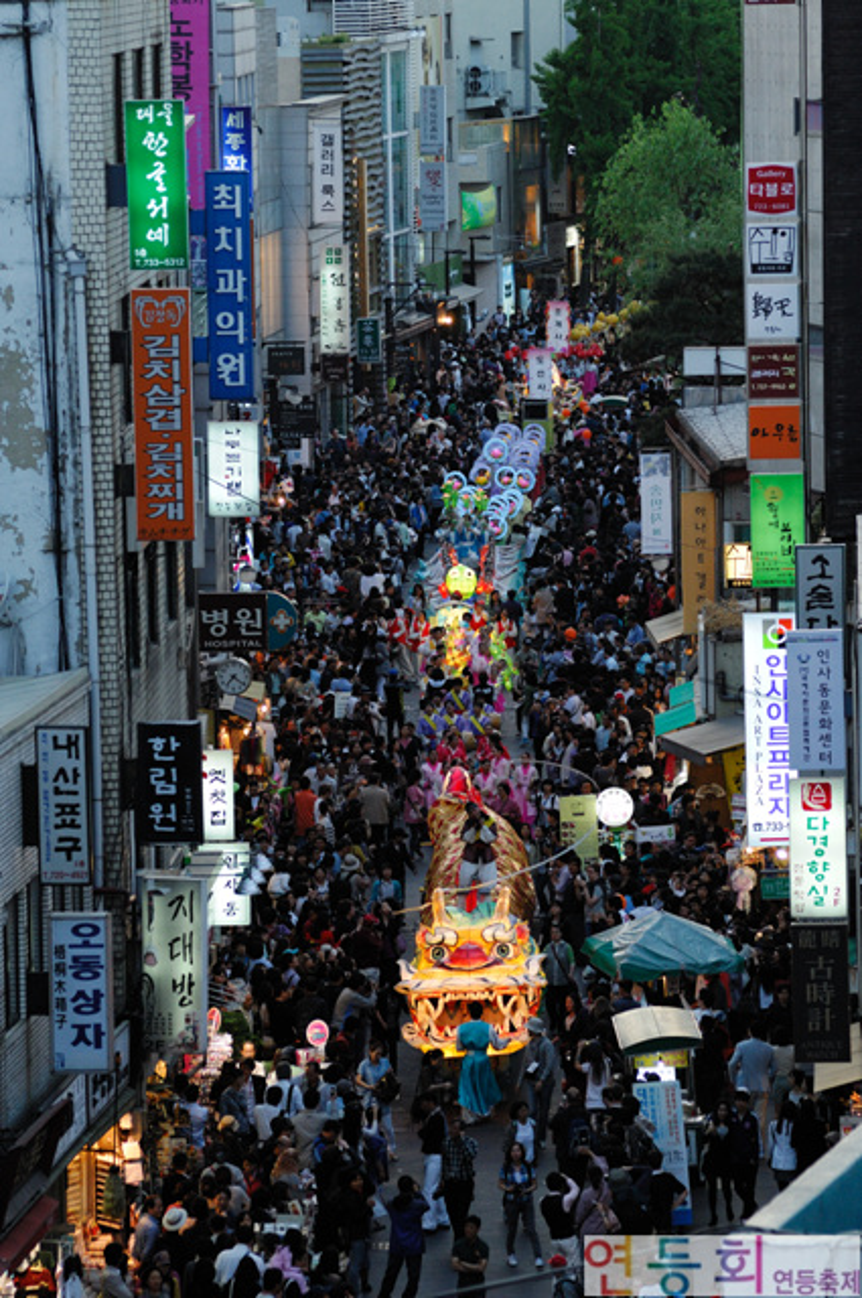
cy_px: 649
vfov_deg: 9.5
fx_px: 7832
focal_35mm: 218
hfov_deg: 6.3
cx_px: 431
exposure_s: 1/125
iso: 400
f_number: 4
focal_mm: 145
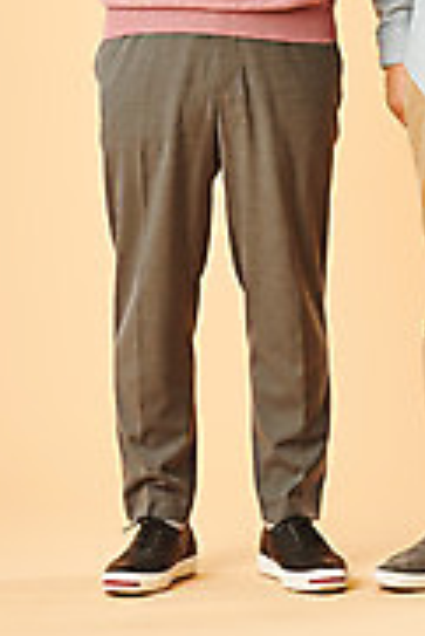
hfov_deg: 6.9
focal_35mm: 199
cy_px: -18
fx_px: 3517
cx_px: 367
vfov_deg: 10.2
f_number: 8
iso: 100
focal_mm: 90
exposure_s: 1/125
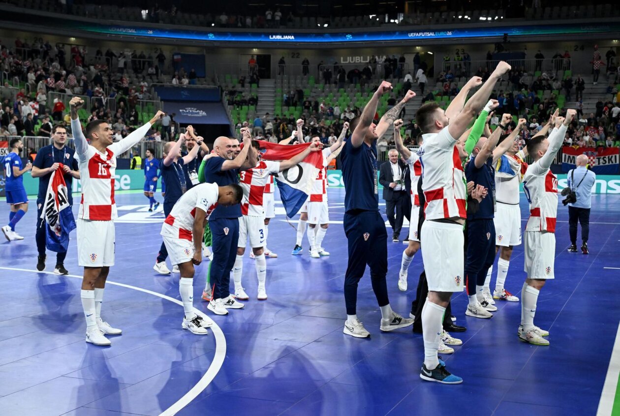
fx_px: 811
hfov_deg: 41.8
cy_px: 208
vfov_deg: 28.8
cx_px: 310
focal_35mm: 47
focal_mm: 47
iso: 4000
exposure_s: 1/2500
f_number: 4
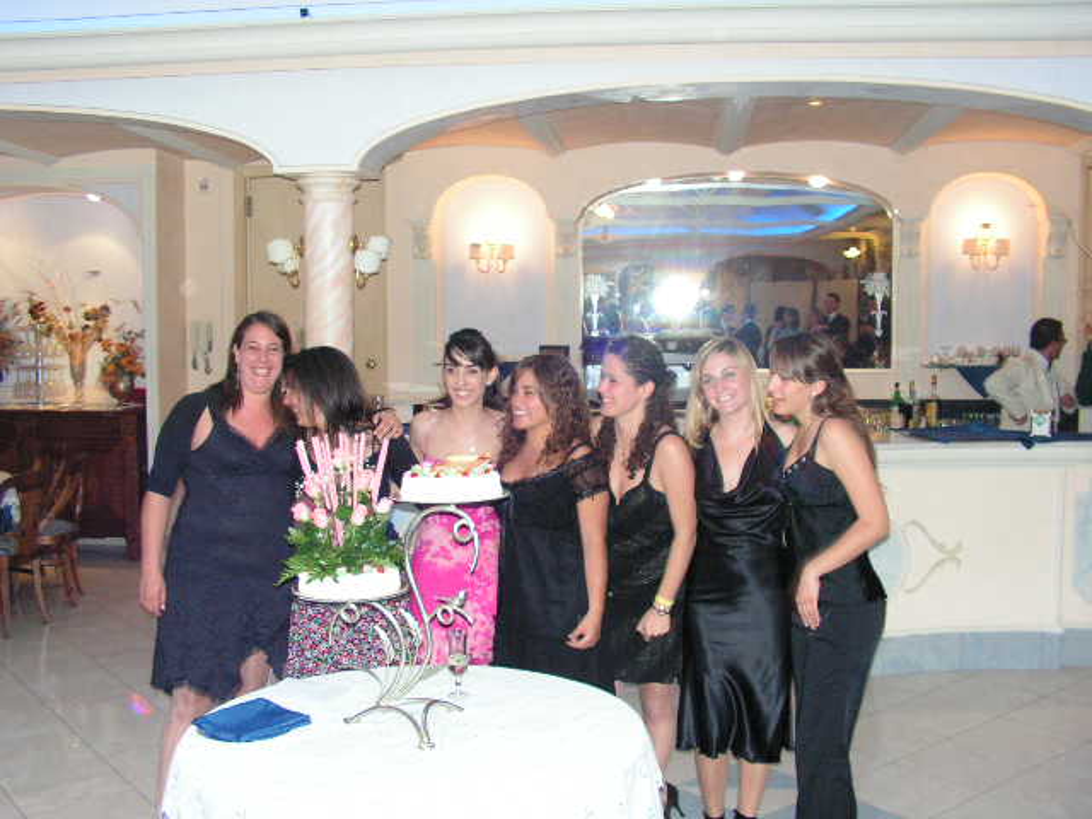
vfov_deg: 38.7
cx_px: 546
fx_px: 1167
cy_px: 410
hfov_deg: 50.1
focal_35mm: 37
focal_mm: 6.2
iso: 200
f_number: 3.2
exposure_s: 1/40
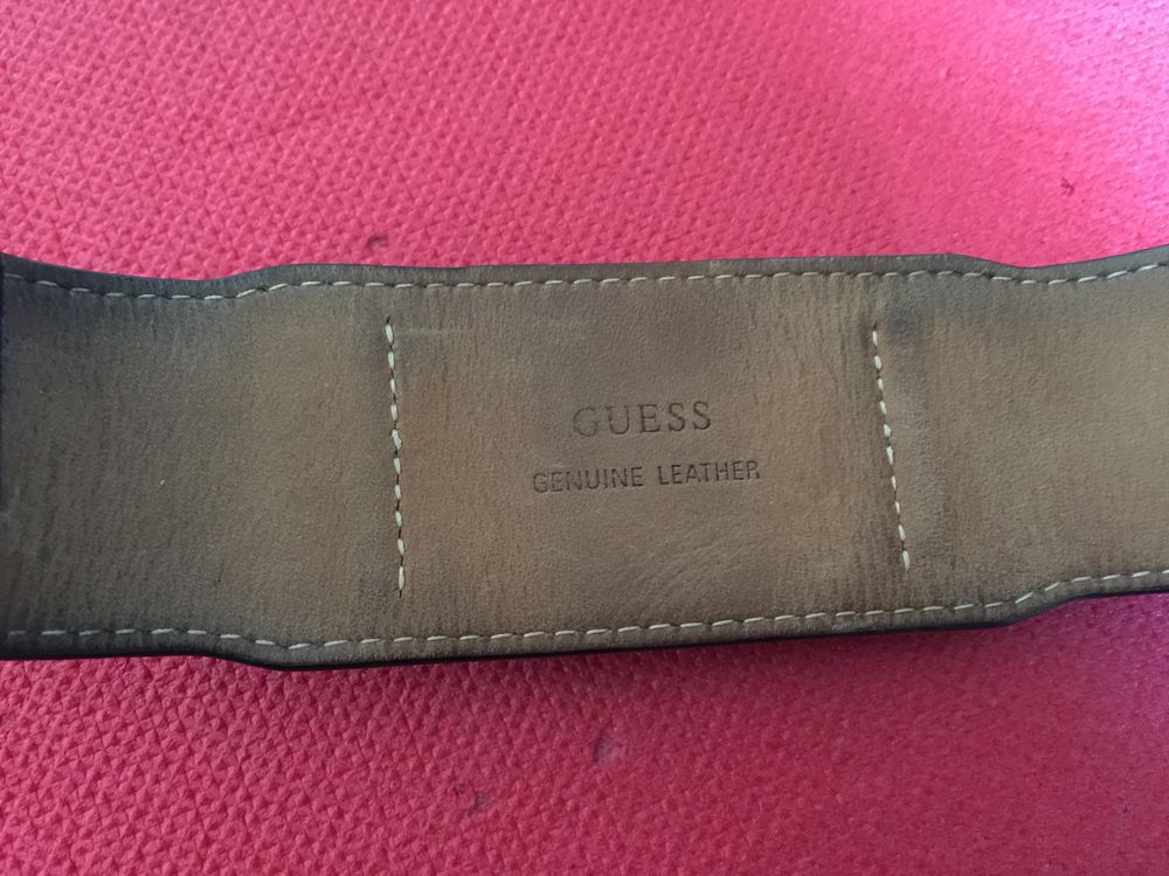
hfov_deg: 61.7
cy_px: 438
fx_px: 979
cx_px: 584
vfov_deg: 48.2
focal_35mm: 29
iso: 200
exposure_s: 1/8
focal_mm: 4.15
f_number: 2.2
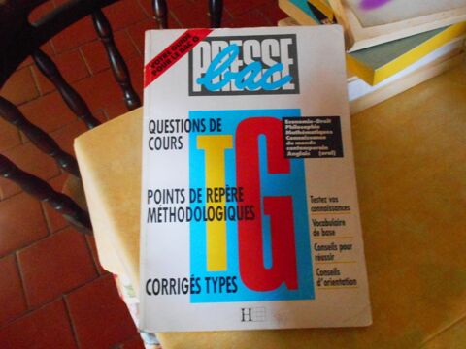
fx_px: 458
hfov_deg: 54.0
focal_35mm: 34
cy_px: 174
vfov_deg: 41.8
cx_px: 233
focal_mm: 5.8
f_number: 3.6
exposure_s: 1/15
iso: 800
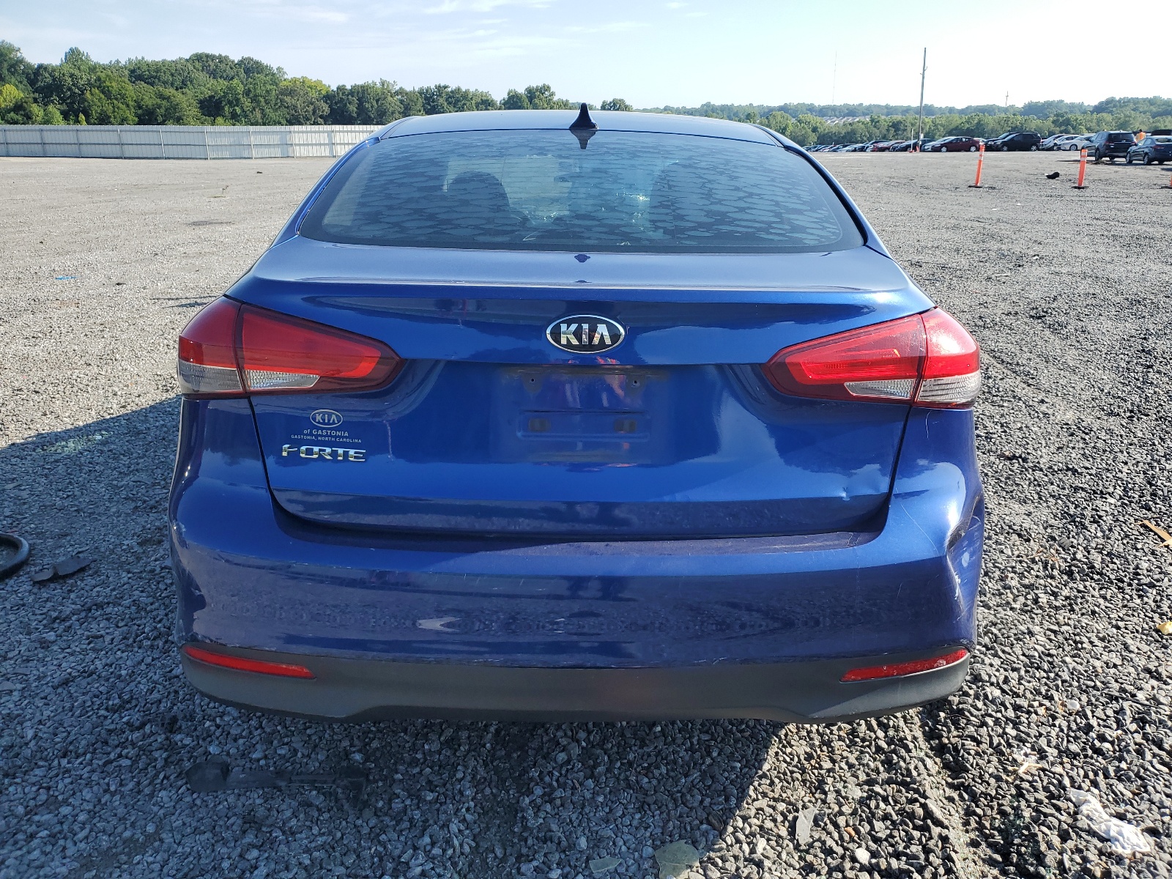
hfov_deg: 67.3
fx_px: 880
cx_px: 586
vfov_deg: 53.1
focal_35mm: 26
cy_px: 440
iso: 50
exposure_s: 1/1429
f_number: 1.5
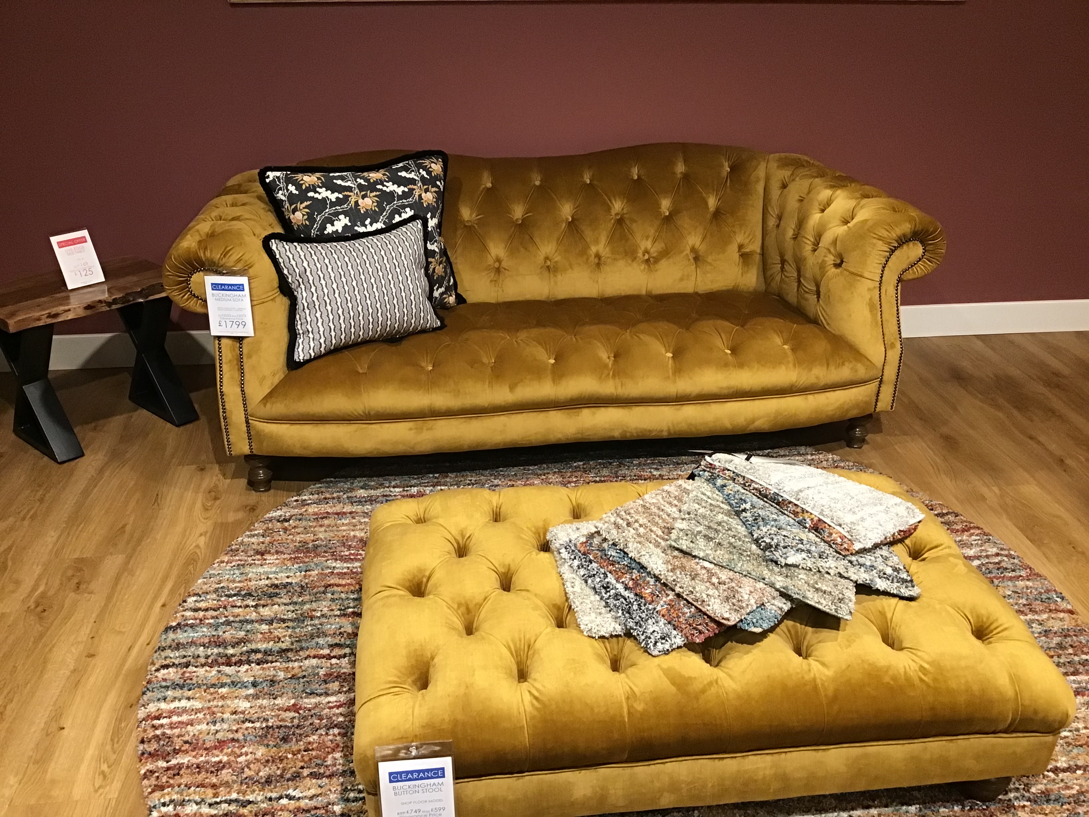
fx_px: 975
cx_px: 544
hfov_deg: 58.4
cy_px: 408
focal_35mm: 31
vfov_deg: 45.4
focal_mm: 3.3
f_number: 2.4
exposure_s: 1/30
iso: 125
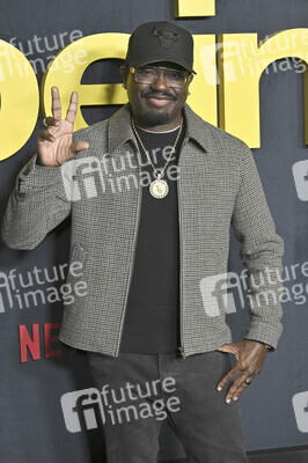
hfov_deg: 14.7
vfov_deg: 21.9
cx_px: 154
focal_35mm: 93
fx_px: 1195
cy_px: 232
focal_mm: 93
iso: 2500
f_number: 5.6
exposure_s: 1/320
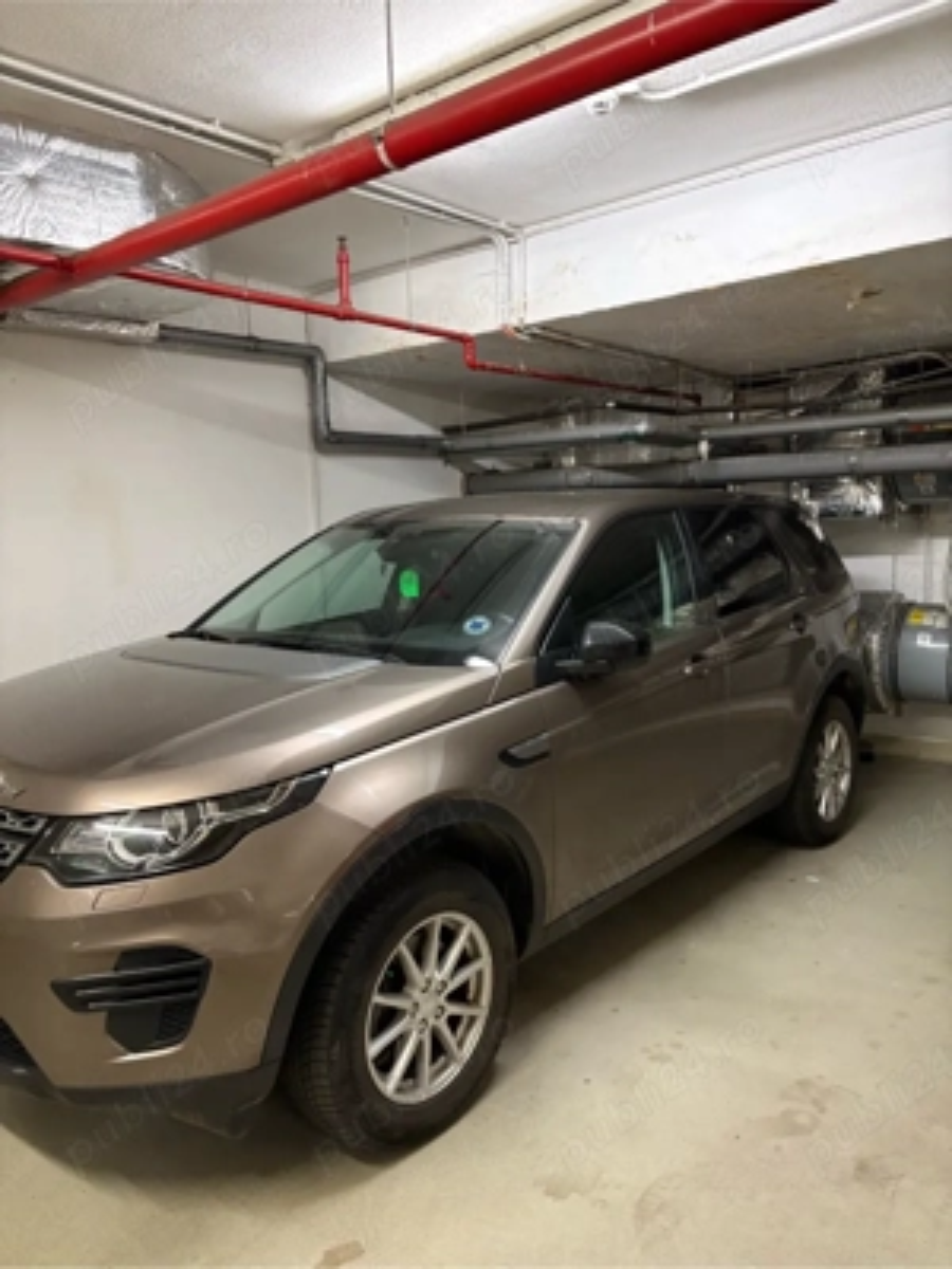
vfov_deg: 67.3
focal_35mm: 26
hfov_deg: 53.1
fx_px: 953
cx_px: 476
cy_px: 634
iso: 200
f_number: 1.6
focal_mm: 5.96
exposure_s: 1/50
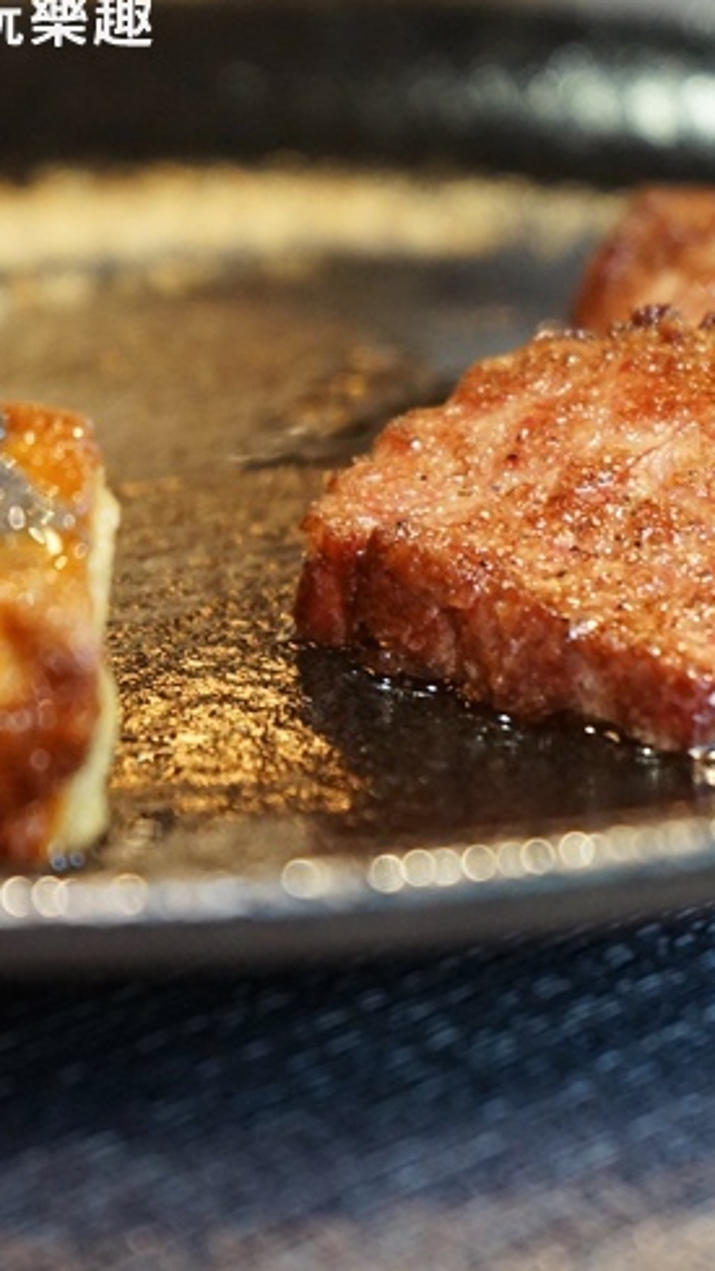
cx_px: 523
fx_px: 4045
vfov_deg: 17.9
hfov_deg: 10.1
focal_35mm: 120
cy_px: 612
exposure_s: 1/80
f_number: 5.6
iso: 3200
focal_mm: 70
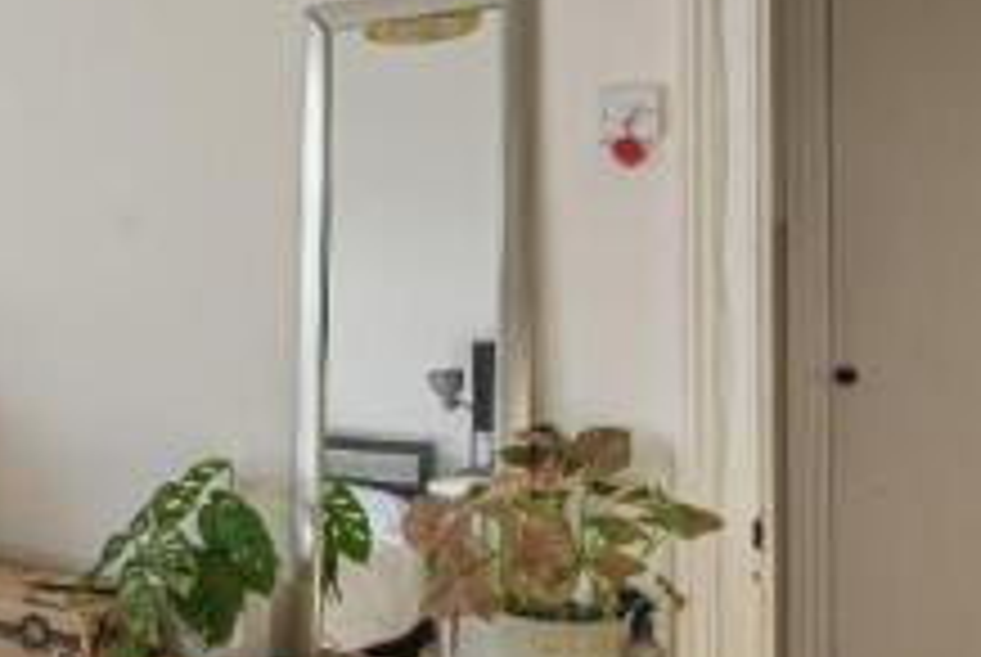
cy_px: 333
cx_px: -194
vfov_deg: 32.0
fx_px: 1146
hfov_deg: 36.1
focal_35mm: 42
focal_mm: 14
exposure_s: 1/15
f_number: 8
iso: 400
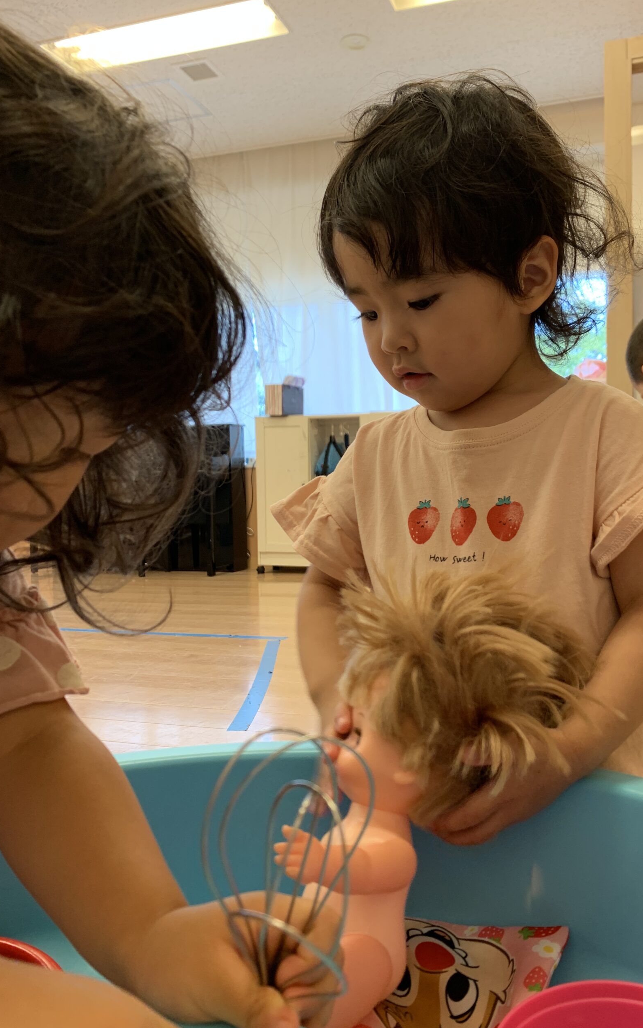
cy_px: 521
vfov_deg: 66.5
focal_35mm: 28
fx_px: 785
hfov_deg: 44.3
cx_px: 389
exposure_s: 1/50
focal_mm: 4.25
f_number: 1.8
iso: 50
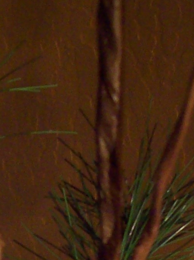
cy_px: 513
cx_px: -34
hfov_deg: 9.6
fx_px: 1138
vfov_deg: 11.7
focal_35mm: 152
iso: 200
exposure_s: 1/8
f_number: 2.7
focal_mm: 6
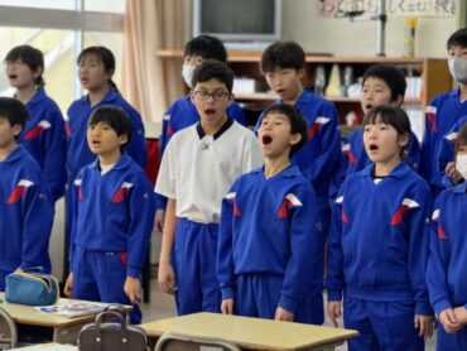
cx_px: 234
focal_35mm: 120
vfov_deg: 12.4
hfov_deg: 16.4
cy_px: 176
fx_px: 1620
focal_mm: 15.66
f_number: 2.8
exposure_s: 1/120
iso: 400
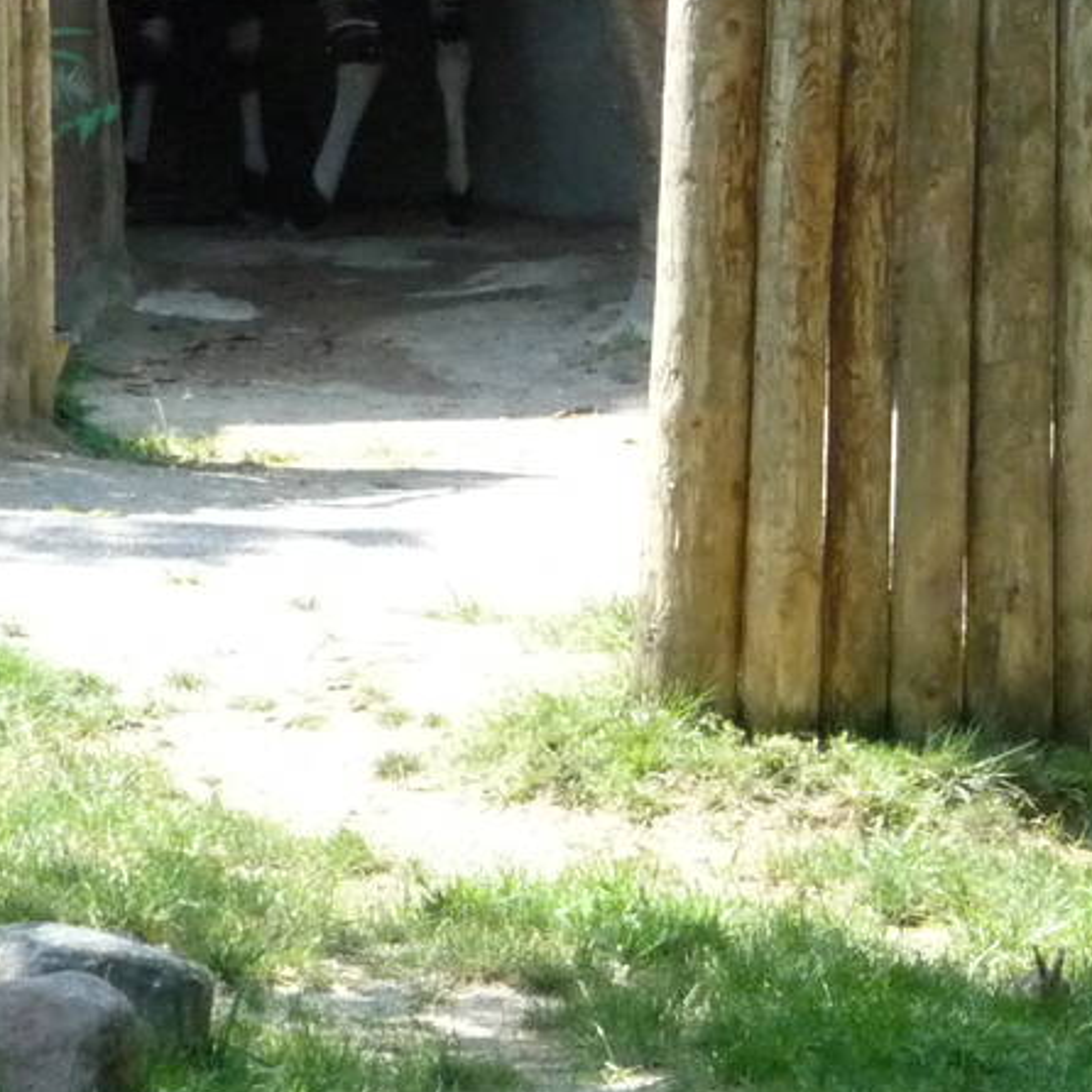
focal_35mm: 377
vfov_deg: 4.6
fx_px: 13455
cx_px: 1322
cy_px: 125
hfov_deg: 4.6
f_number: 4.7
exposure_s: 1/320
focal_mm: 20.3
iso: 400
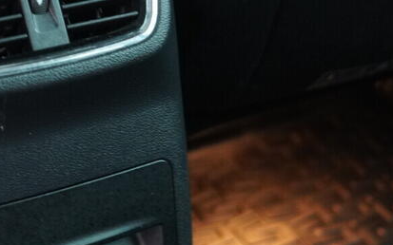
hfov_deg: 22.2
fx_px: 975
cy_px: 142
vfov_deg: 14.4
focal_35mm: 91
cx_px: 37
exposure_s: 1/40
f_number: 2.8
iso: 2000
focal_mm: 24
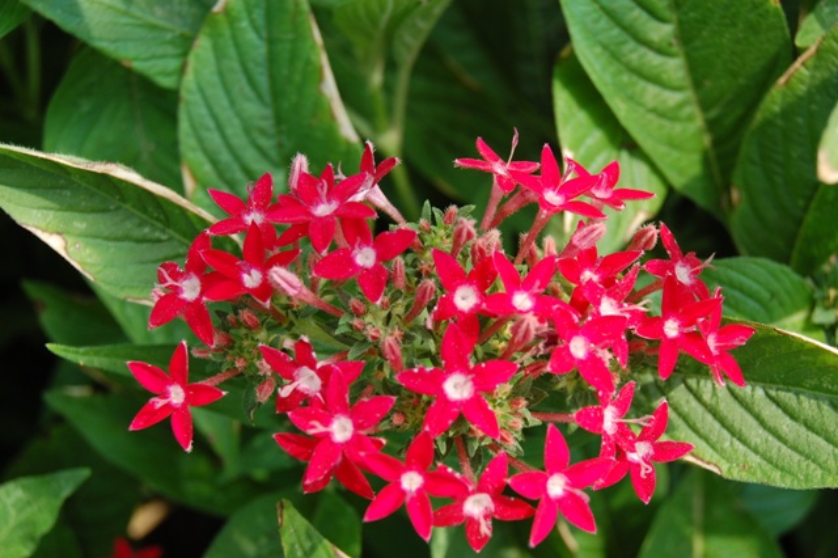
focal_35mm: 63
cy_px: 279
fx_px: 1466
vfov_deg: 21.5
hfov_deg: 31.9
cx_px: 419
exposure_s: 1/125
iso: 200
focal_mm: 42
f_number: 8
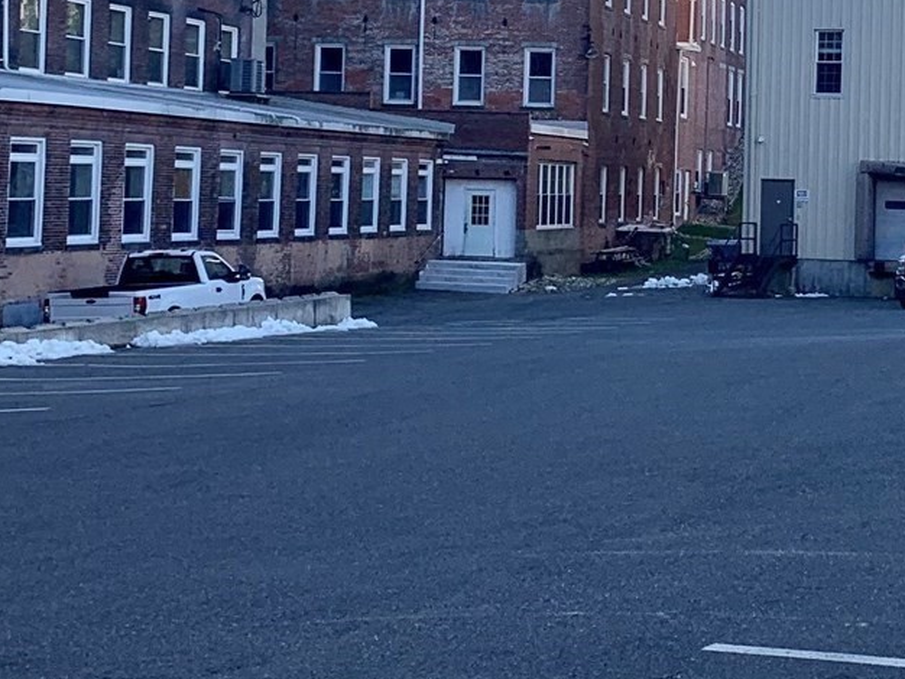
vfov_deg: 17.2
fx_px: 2223
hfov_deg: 22.4
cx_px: 820
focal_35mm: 85
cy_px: 134
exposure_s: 1/936
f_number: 1.8
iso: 25
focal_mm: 4.25
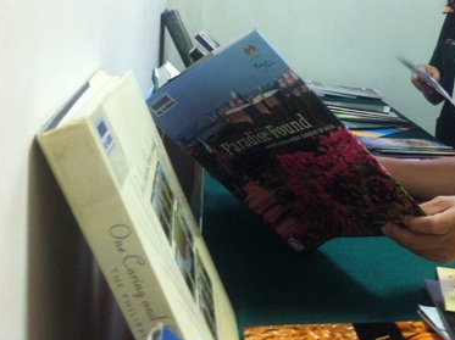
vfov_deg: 24.1
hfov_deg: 31.1
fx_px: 788
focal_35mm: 60
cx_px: 385
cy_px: 77
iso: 160
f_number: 2.8
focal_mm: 3.85
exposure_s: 1/15
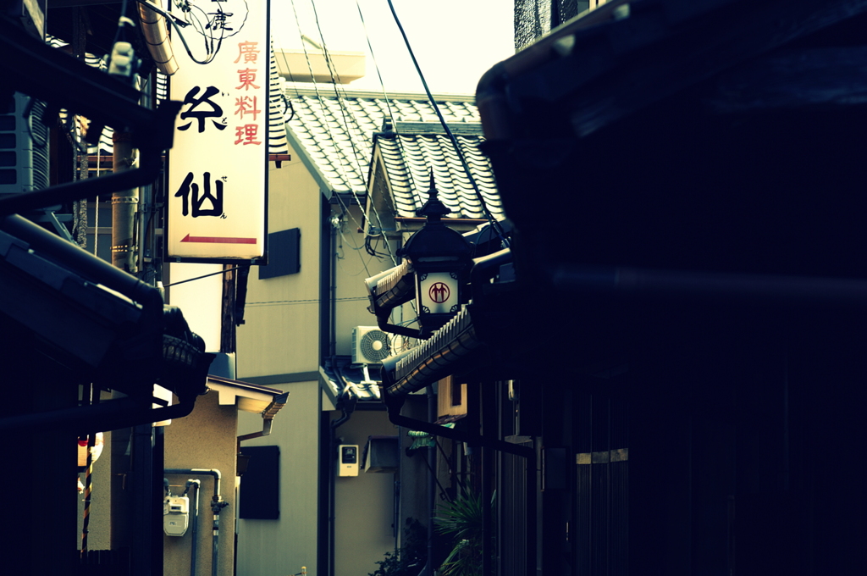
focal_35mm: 150
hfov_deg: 13.7
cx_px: 434
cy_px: 288
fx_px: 3608
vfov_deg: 9.1
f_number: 7.1
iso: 125
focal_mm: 100
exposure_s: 1/125
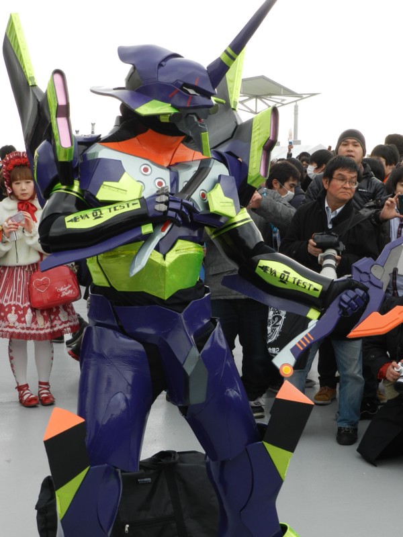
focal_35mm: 60
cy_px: 268
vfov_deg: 32.2
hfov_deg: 24.4
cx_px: 202
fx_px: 931
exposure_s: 1/125
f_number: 4.6
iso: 160
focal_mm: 10.7
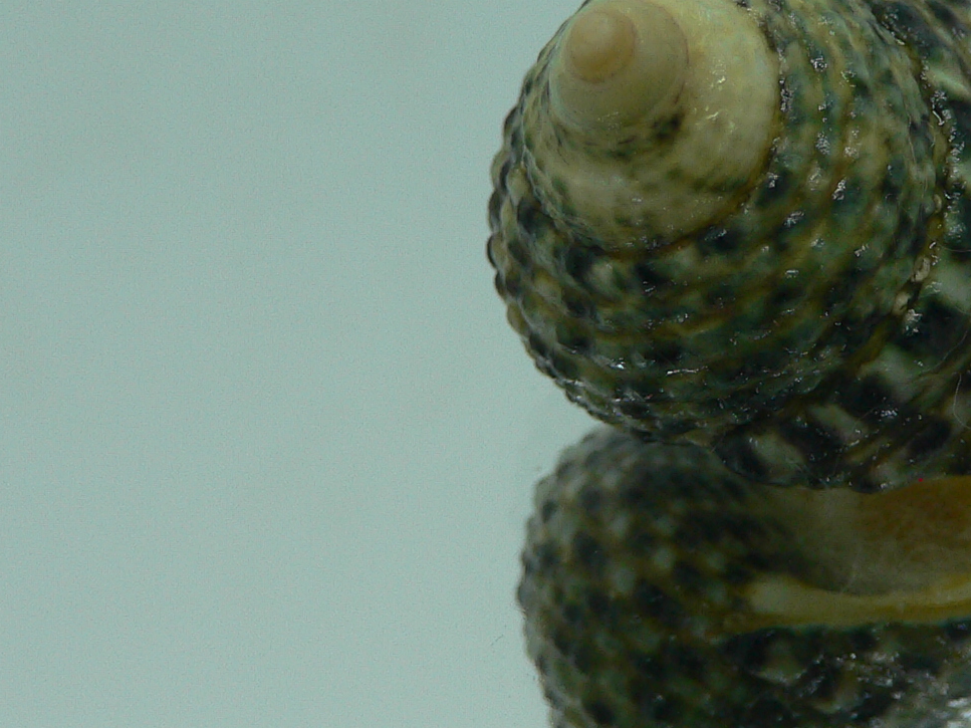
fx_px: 2047
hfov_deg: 26.1
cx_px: 807
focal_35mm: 73
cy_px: 330
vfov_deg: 20.2
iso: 80
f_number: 2.8
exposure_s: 1/60
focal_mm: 4.6
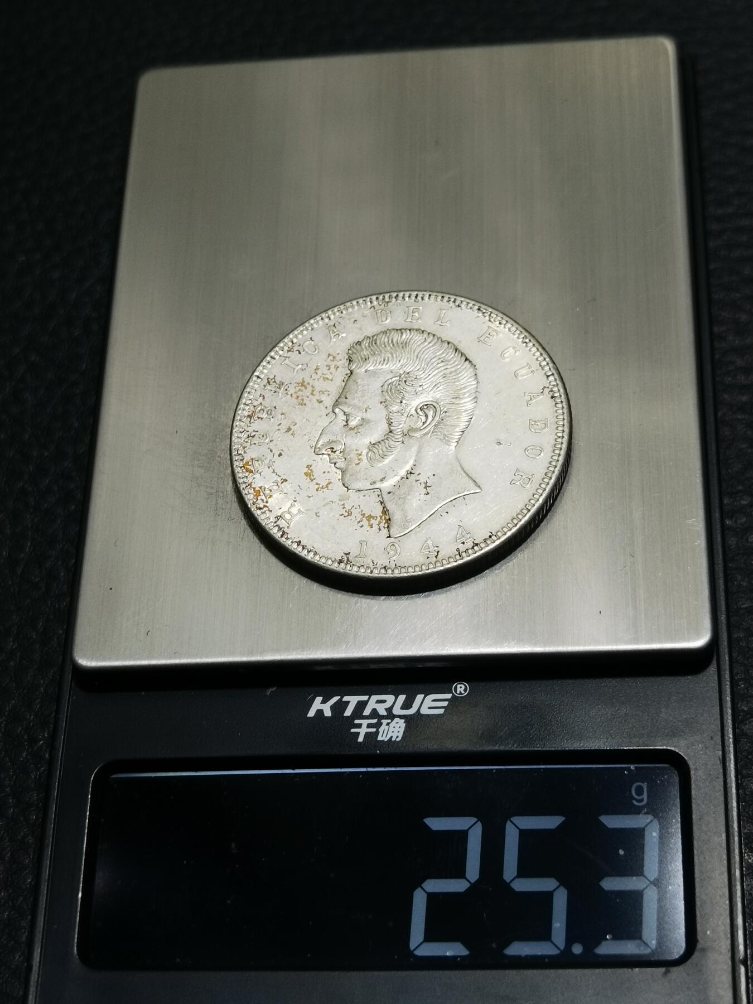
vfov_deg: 29.8
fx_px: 1885
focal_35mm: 65
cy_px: 502
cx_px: 376
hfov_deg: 22.6
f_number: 1.9
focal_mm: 6.67
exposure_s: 1/100
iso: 64
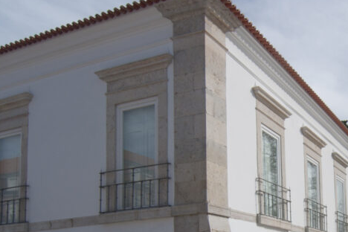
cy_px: 216
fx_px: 409
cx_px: 315
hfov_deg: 42.3
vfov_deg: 30.1
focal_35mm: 42
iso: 200
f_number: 10
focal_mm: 11
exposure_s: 1/500
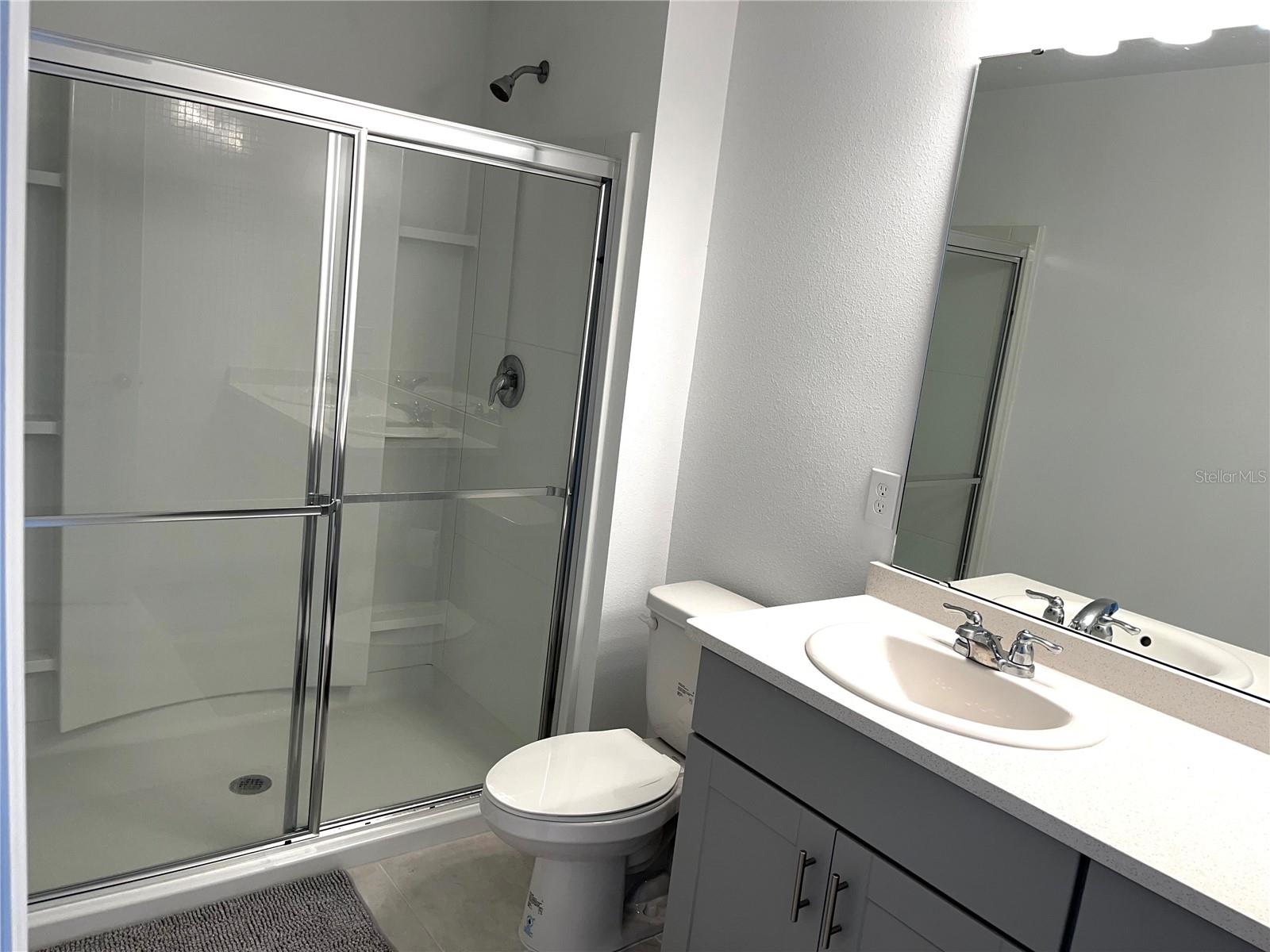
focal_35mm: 26
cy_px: 476
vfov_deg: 53.1
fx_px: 954
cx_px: 635
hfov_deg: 67.3
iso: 40
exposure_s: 1/120
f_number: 1.6
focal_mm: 5.1
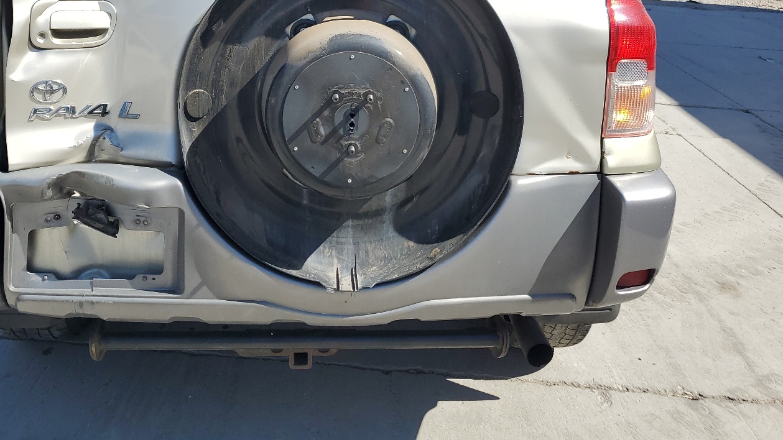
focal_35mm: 36
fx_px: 747
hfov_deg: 55.0
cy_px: 74
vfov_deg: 31.8
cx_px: 324
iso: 50
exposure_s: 1/2500
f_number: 1.5
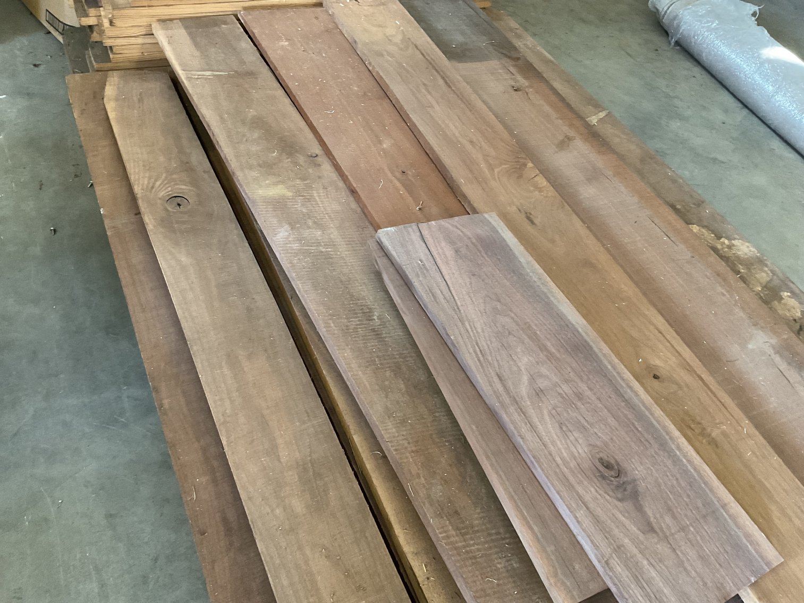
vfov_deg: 48.2
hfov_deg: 61.7
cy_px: 302
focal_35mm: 29
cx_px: 402
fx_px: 674
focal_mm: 3
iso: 250
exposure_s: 1/40
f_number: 1.8
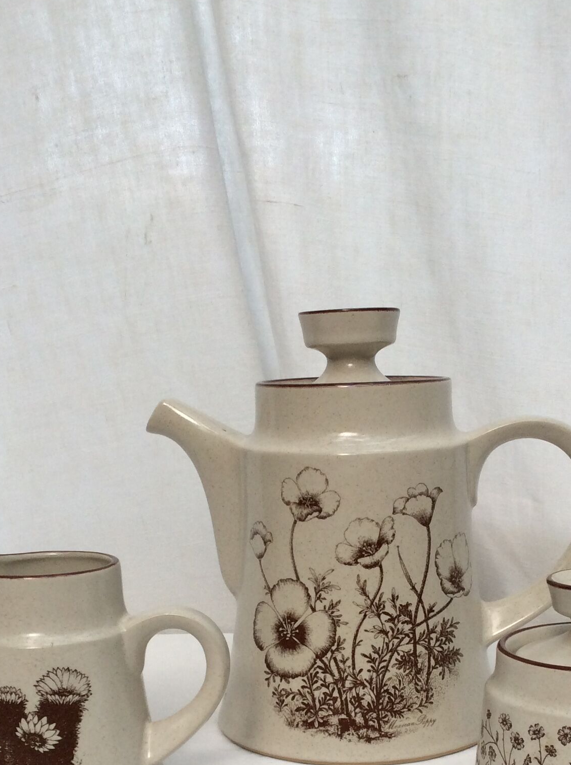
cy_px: 618
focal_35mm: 55
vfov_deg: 33.9
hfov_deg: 26.4
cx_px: 348
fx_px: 1213
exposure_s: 1/100
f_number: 2.4
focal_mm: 3.3
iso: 40
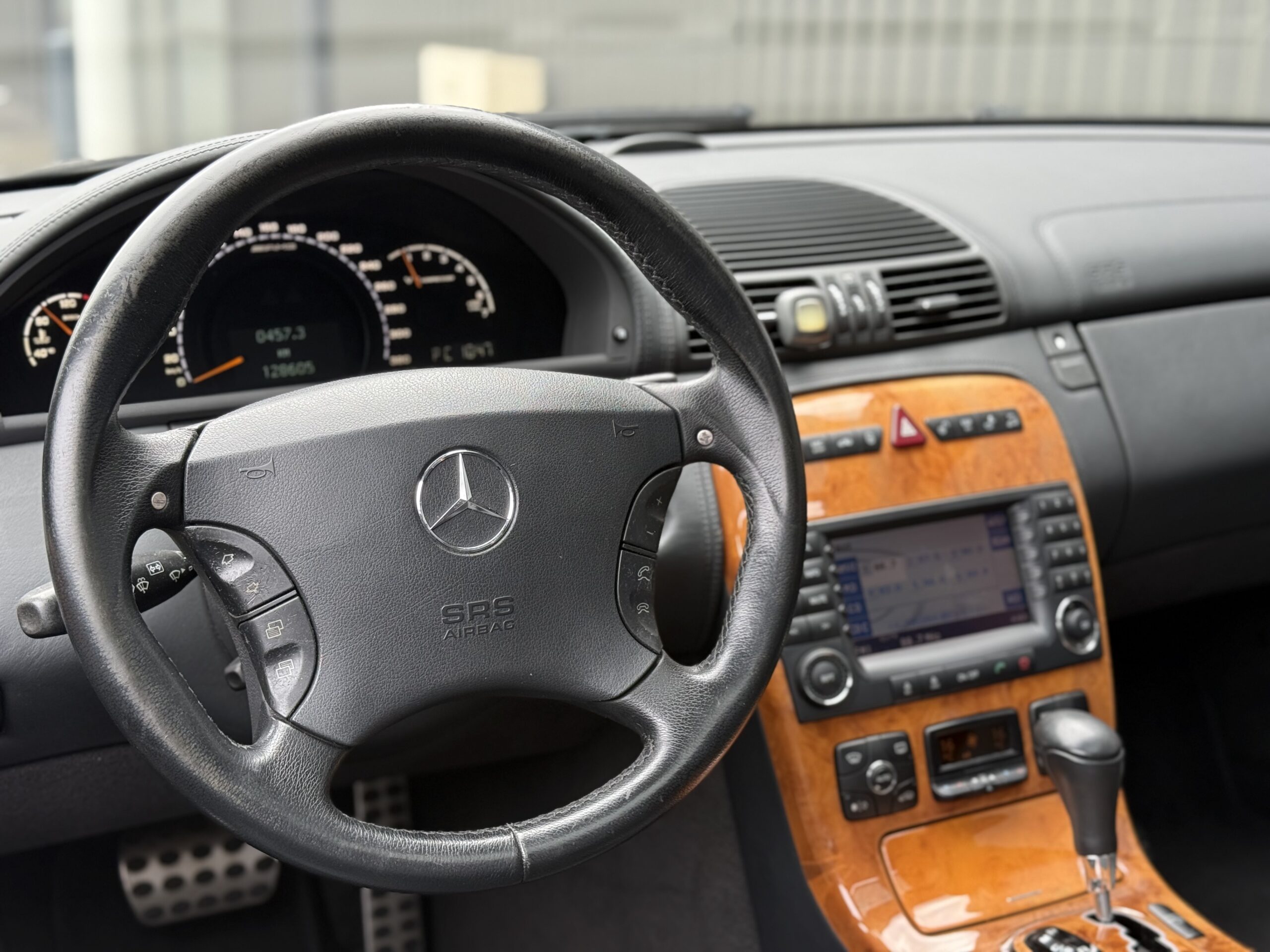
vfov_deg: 30.3
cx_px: 635
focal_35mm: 48
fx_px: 1761
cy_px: 476
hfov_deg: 39.7
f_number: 1.78
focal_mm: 6.76
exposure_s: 1/215
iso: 80
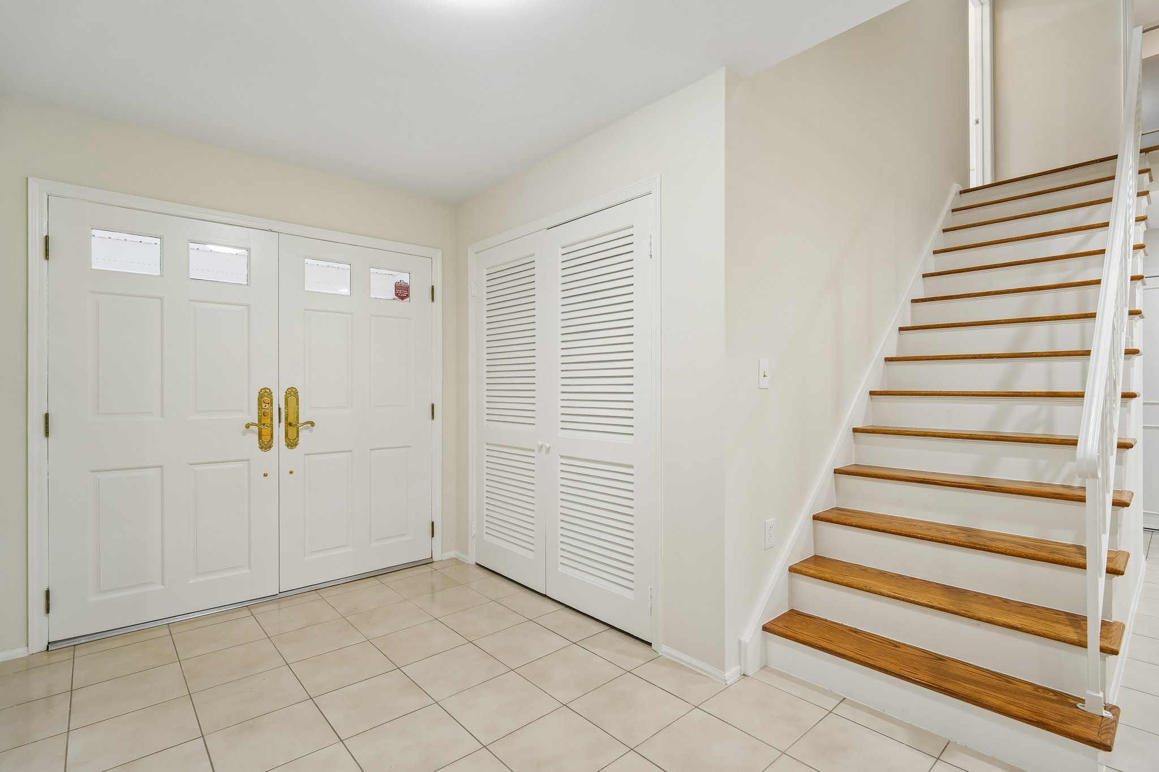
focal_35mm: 16
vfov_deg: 73.7
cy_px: 386
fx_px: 515
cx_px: 580
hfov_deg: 96.7
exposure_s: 1/13
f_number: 8
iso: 400
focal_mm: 16
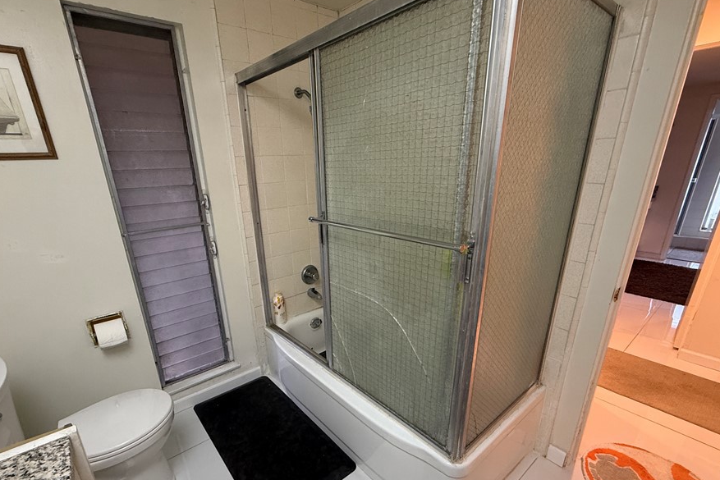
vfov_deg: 69.7
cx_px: 345
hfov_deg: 93.2
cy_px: 290
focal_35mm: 17
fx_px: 340
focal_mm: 2.22
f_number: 2.2
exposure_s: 1/60
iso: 400
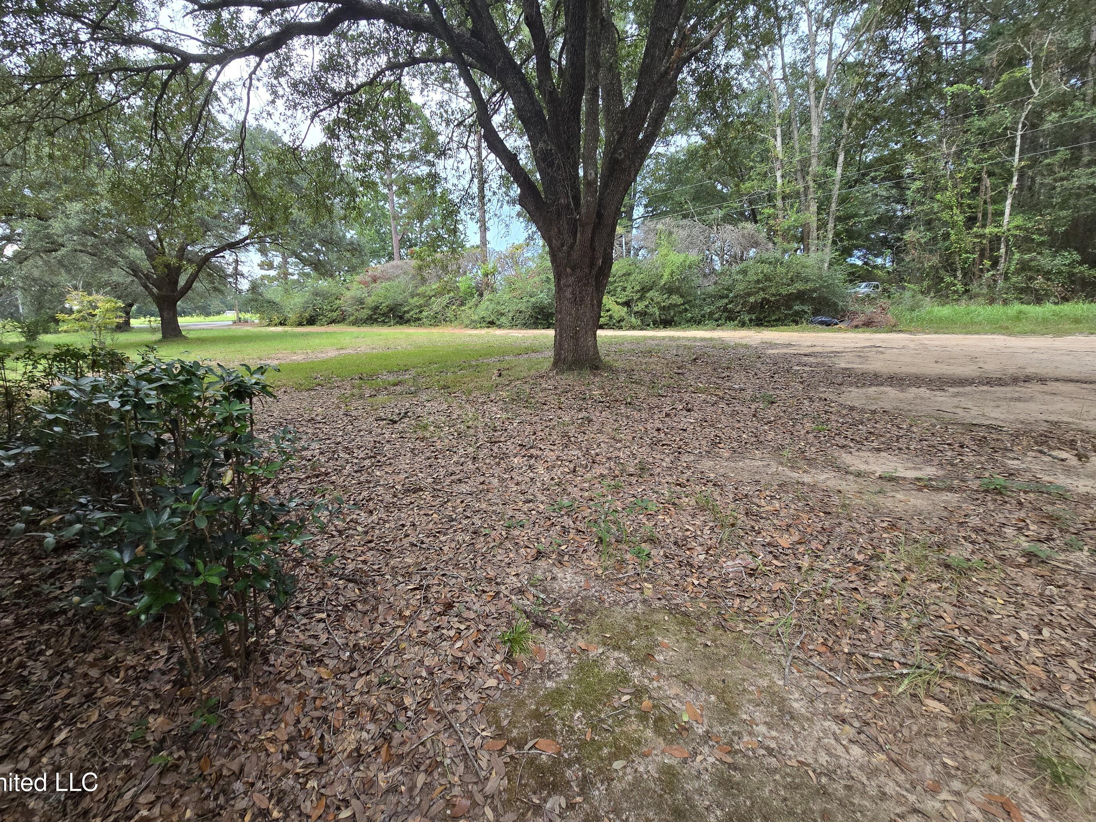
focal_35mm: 14
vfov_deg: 85.5
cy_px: 380
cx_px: 507
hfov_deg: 101.9
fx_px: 443
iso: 320
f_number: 2.2
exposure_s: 1/60
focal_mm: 2.2
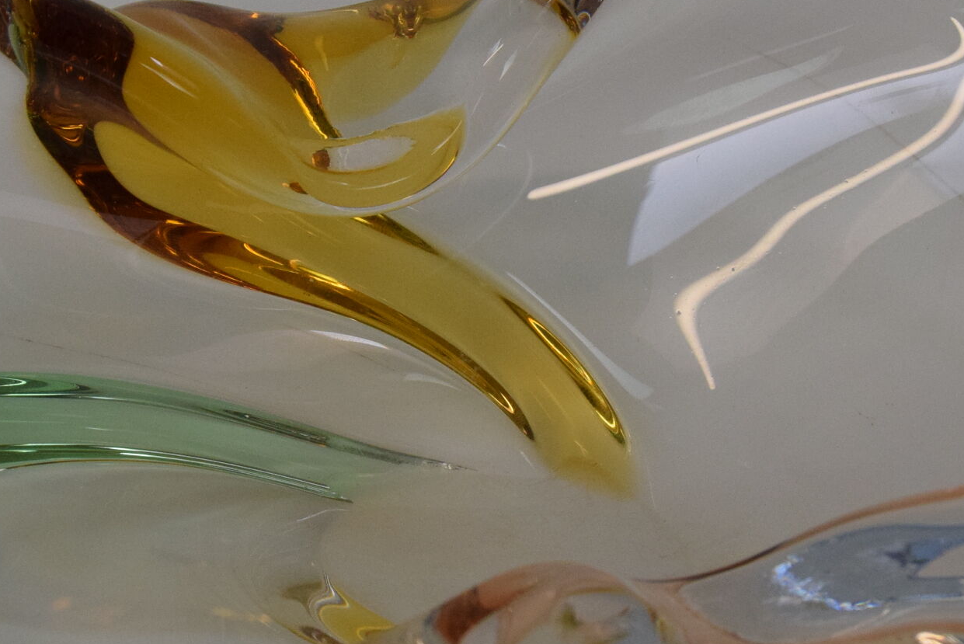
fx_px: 3295
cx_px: 492
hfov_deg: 16.6
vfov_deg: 11.2
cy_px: 336
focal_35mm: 123
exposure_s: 1/400
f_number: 10
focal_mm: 34
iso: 1600
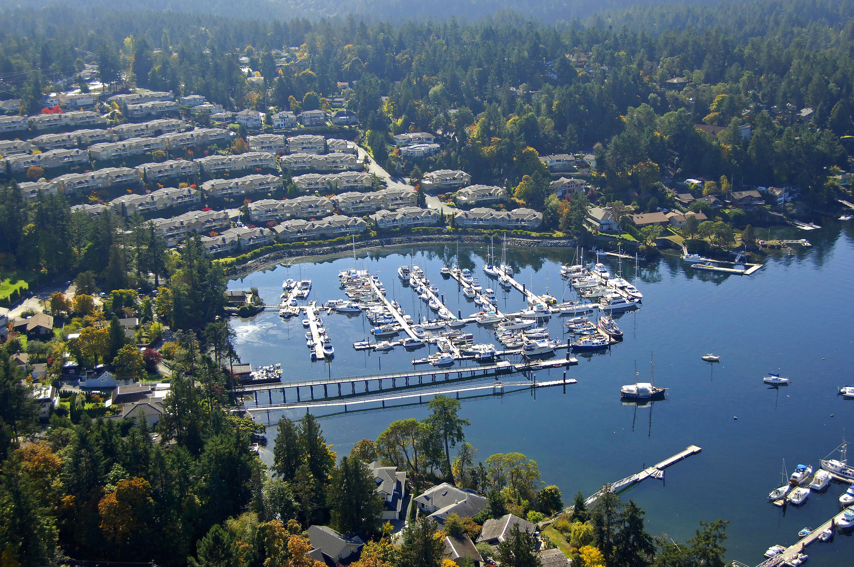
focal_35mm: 48
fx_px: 1137
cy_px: 284
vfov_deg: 28.0
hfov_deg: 41.2
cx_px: 427
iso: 400
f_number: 5.3
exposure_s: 1/1000
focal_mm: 32
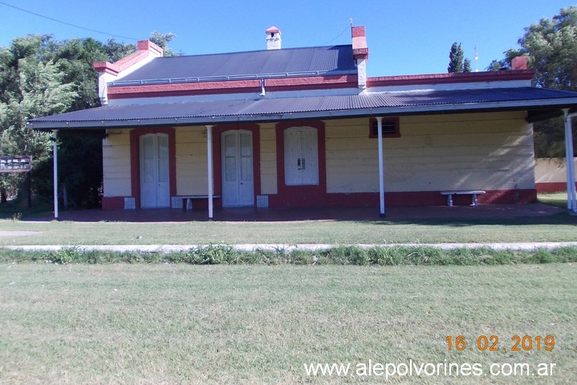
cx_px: 278
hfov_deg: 60.3
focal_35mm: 31
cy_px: 168
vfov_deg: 42.3
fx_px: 497
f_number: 5.4
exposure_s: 1/160
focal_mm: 4
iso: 80
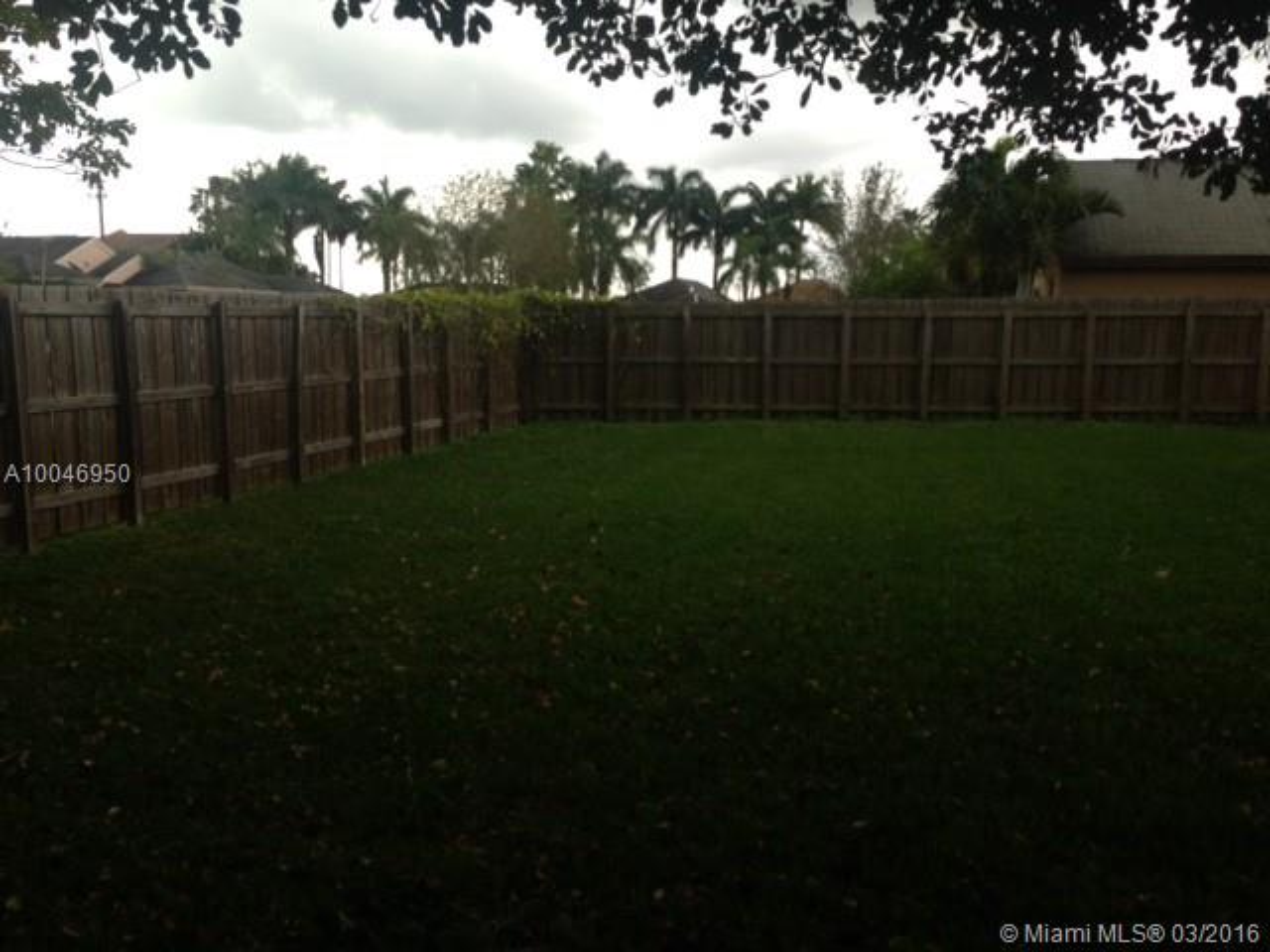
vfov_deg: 42.9
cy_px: 476
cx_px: 635
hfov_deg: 55.4
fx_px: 1211
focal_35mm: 33
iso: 50
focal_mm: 4.12
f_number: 2.4
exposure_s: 1/211
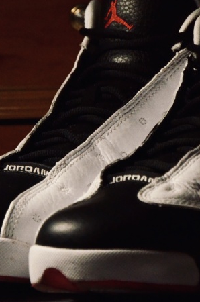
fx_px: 2076
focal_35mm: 248
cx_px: 145
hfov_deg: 5.5
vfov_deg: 8.3
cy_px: 54
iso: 2000
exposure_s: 1/160
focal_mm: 62
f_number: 5.3
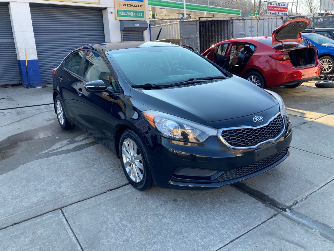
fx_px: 270
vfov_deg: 49.7
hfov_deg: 63.4
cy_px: 126
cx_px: 167
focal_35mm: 28
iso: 20
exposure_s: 1/241
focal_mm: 3.99
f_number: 1.8
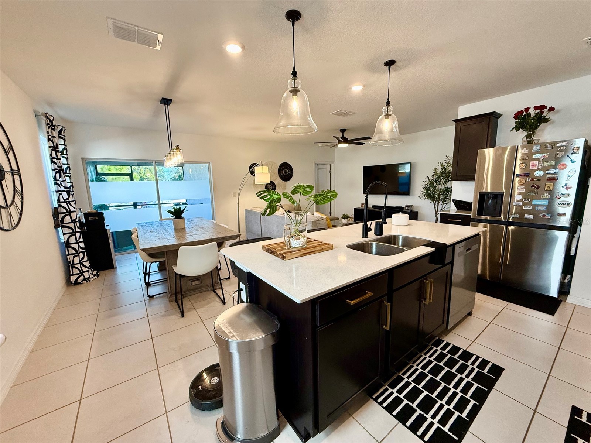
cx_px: 296
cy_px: 222
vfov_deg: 85.7
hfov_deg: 102.1
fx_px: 239
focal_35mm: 14
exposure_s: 1/120
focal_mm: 2.22
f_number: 2.2
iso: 200
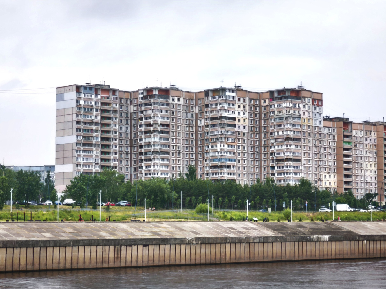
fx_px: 1115
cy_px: 144
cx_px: 193
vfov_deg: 14.8
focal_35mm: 100
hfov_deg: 19.6
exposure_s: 1/99.9
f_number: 1.9
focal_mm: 7.1
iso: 200
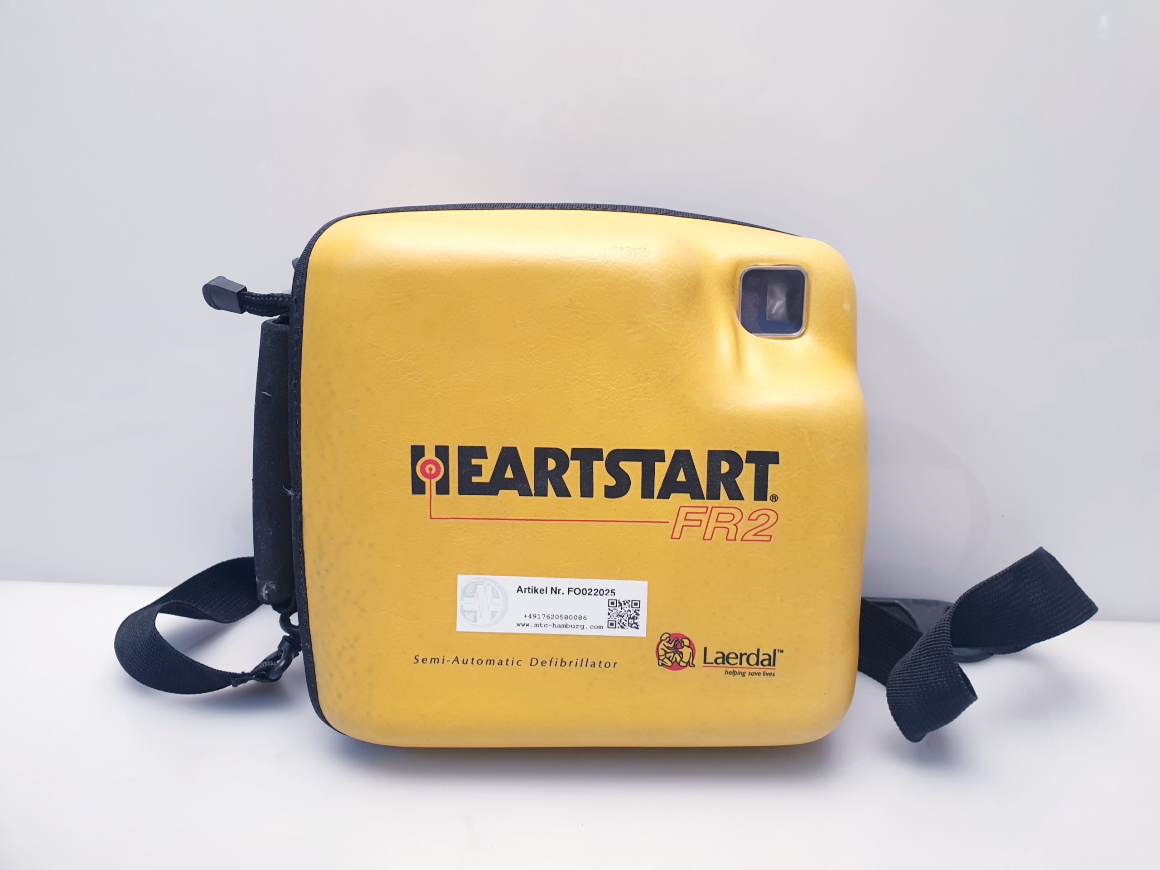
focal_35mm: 26
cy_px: 435
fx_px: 871
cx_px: 580
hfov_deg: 67.3
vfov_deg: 53.1
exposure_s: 1/50
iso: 64
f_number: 2.4
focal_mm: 4.3
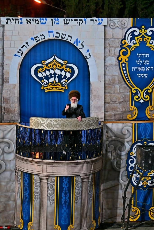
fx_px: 750
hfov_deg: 11.7
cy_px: 115
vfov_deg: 17.5
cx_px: 77
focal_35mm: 117
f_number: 2.8
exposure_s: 1/160
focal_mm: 78
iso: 250
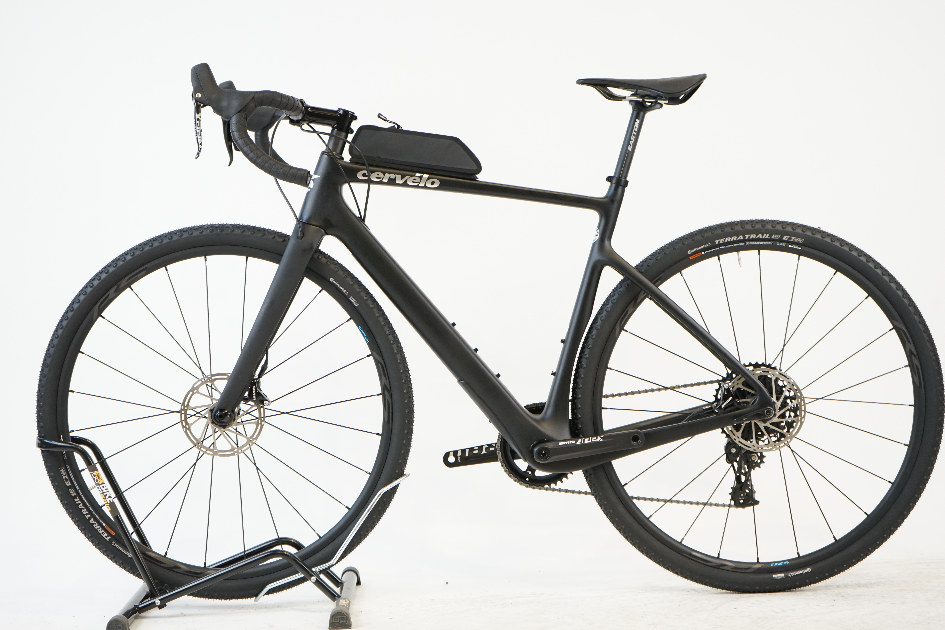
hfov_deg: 32.4
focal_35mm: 62
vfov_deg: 21.9
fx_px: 1627
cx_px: 479
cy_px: 317
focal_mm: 61
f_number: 5.6
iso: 2000
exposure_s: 1/200
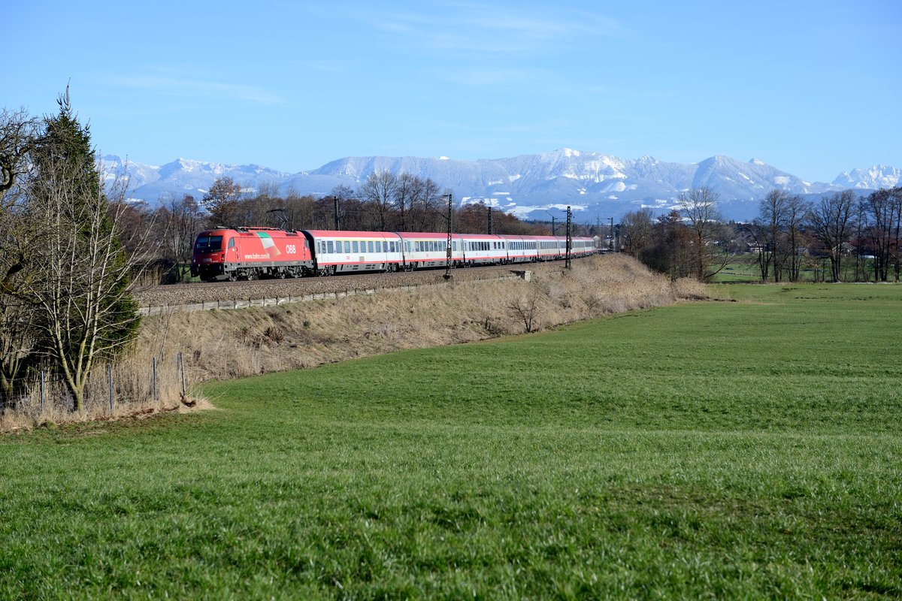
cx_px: 451
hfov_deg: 28.8
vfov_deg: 19.5
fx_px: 1754
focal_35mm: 70
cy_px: 300
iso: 200
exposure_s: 1/1600
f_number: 4
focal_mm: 70
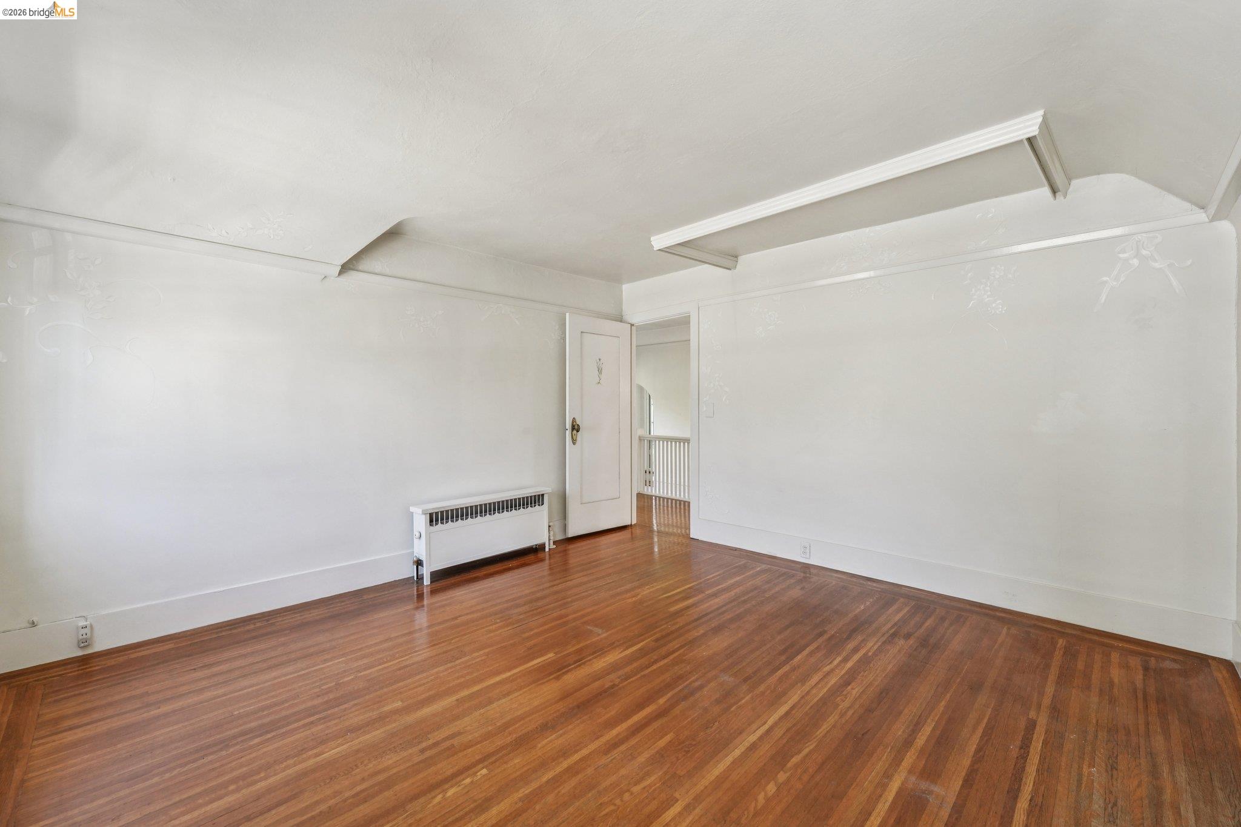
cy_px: 414
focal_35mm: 14
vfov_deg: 81.2
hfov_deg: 104.3
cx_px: 620
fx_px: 483
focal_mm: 14
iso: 640
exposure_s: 1/80
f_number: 9
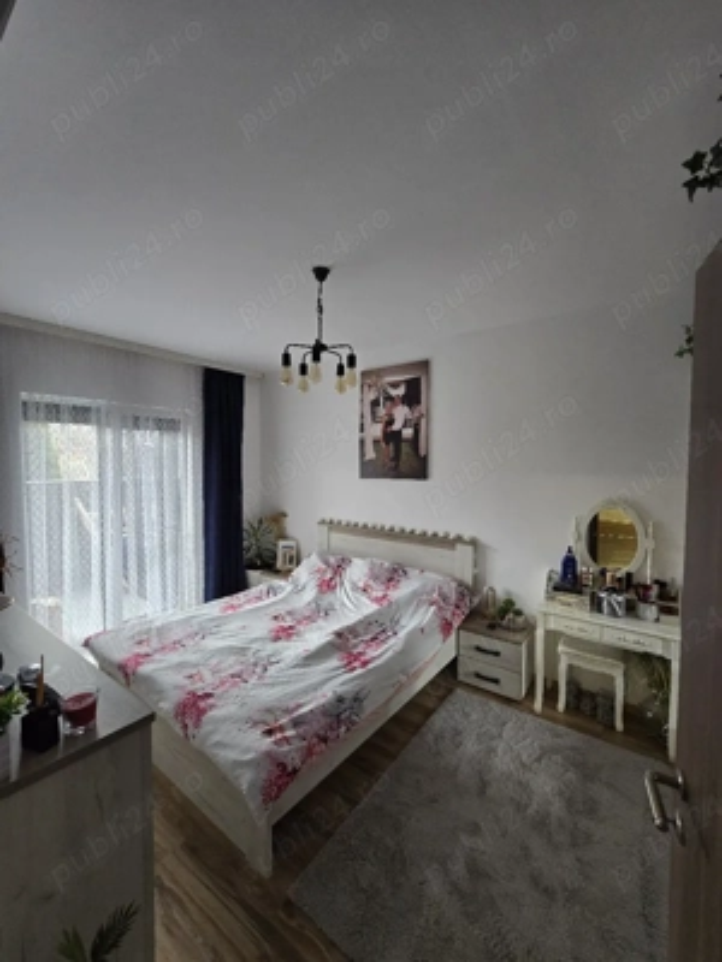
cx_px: 361
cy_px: 481
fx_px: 362
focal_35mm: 13
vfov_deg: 106.2
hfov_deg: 89.9
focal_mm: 2.2
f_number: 2.2
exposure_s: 1/50.3
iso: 200
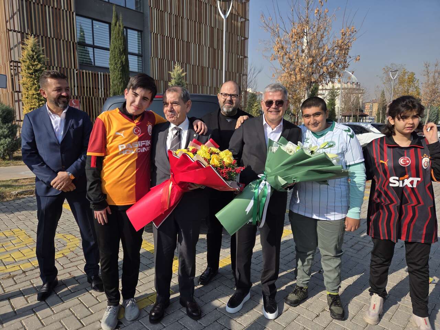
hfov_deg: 73.9
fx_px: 292
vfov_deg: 58.9
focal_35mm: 23
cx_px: 220
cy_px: 165
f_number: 1.8
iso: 80
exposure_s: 1/4771
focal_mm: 5.4
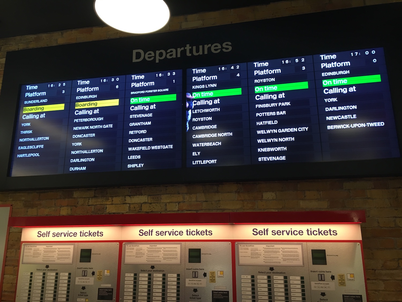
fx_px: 337
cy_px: 151
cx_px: 201
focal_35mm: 29
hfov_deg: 61.7
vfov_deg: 48.2
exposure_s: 1/30
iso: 80
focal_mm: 4.15
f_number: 2.2
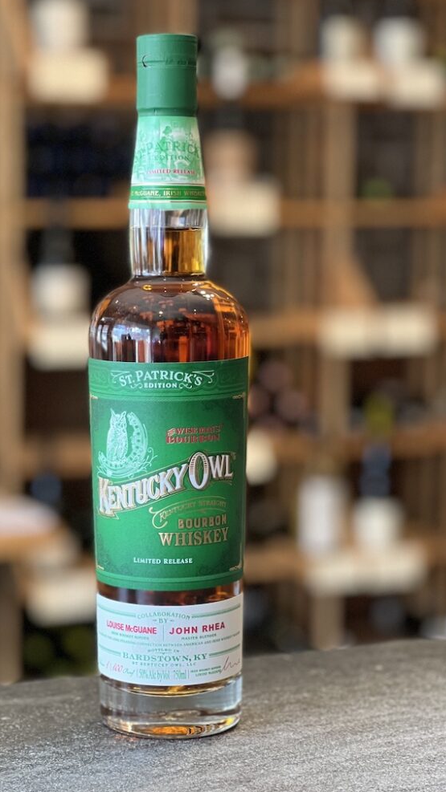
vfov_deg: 25.0
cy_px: 395
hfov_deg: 14.2
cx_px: 158
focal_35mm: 85
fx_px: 1788
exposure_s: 1/40
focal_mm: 9
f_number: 2.8
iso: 320
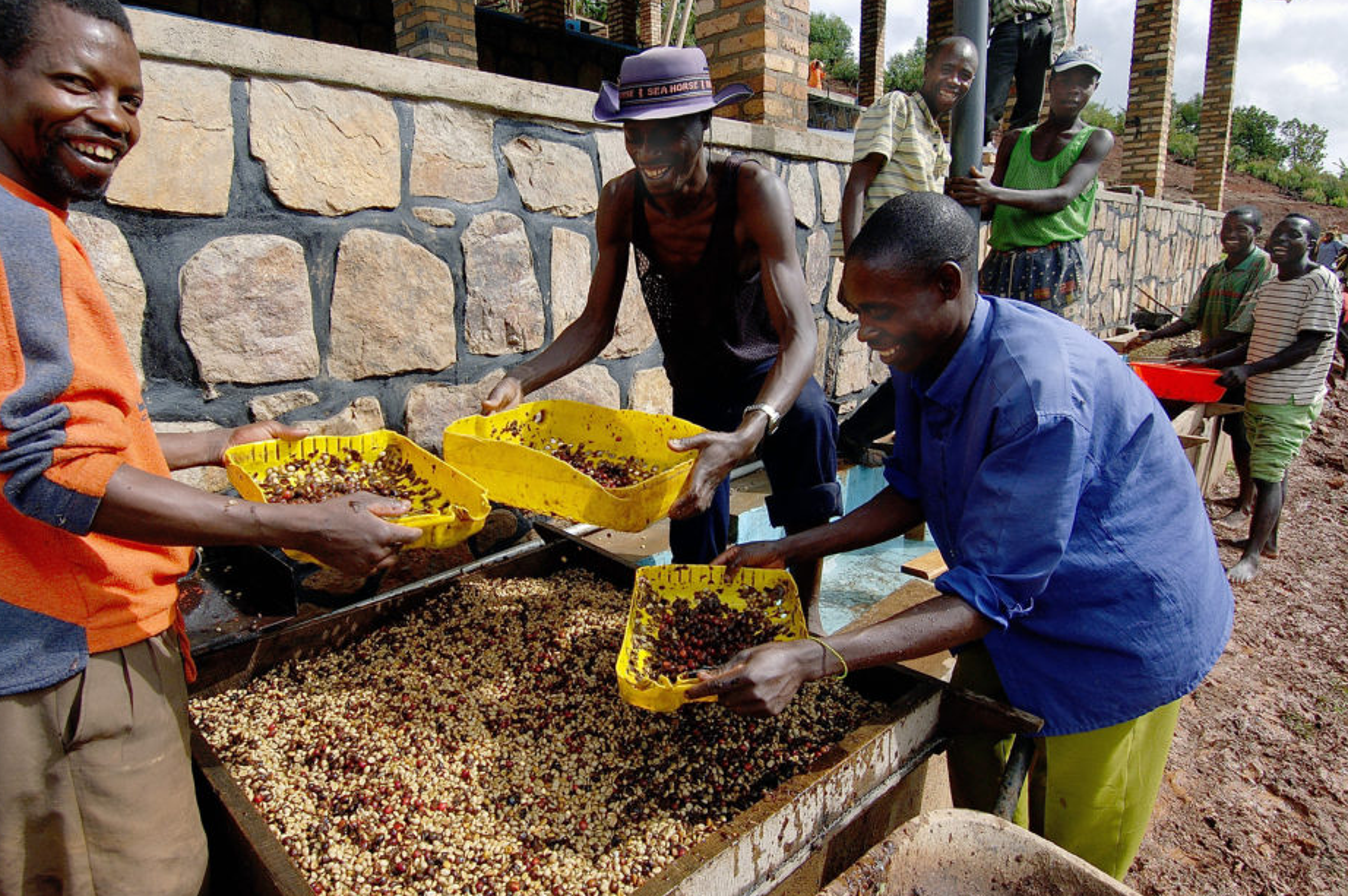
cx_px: 613
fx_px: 748
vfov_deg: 61.8
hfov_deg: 83.8
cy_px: 430
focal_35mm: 20
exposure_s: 1/500
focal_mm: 12
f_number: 8
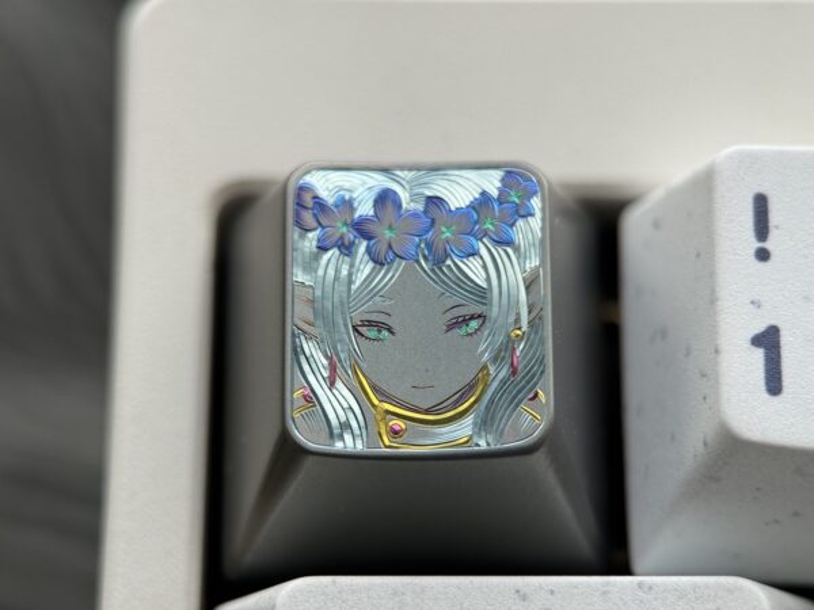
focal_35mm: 48
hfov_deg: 39.7
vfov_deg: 30.3
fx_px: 1129
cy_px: 305
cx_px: 407
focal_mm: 6.76
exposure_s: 1/368
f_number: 1.78
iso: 64
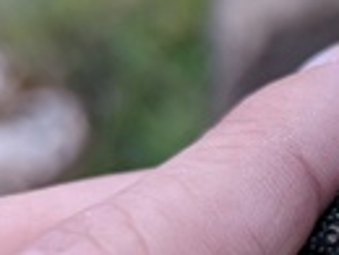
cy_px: 164
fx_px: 903
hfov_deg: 19.2
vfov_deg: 16.1
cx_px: 475
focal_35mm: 92
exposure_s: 1/85.1
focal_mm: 6.81
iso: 44
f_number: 1.85
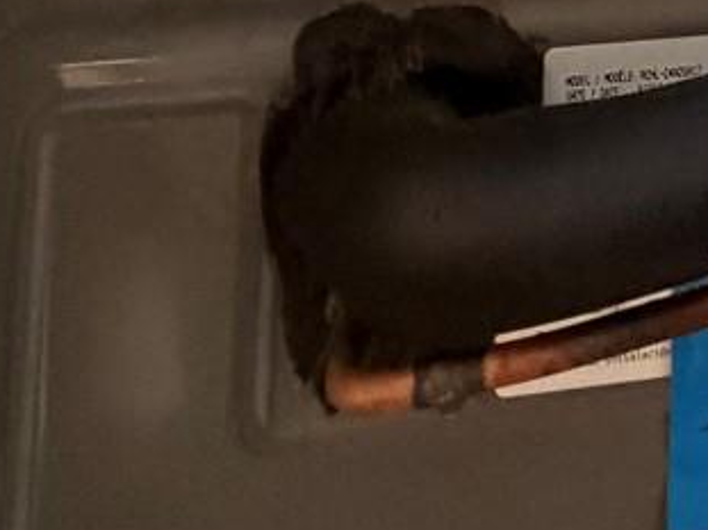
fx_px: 1472
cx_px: 917
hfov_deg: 23.8
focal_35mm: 72
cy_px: -701
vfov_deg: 14.4
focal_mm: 2.22
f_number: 2.2
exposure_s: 1/60
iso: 500
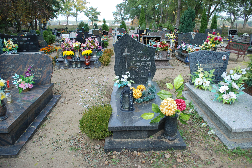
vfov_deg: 48.0
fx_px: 189
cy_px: 84
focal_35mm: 27
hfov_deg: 67.3
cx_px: 126
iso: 125
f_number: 5.6
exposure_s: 1/125
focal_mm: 18
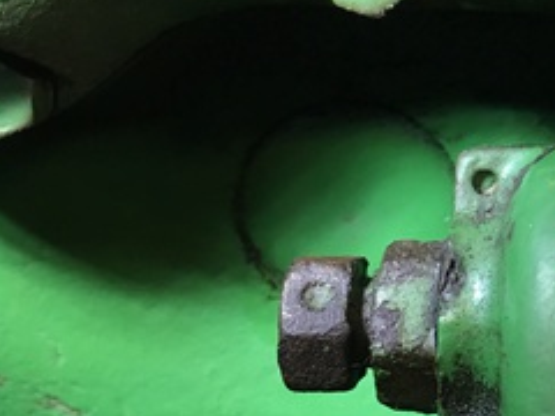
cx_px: 645
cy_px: 99
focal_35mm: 83
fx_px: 1331
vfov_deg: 17.7
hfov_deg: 22.0
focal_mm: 4.15
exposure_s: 1/30
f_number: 2.2
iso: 100
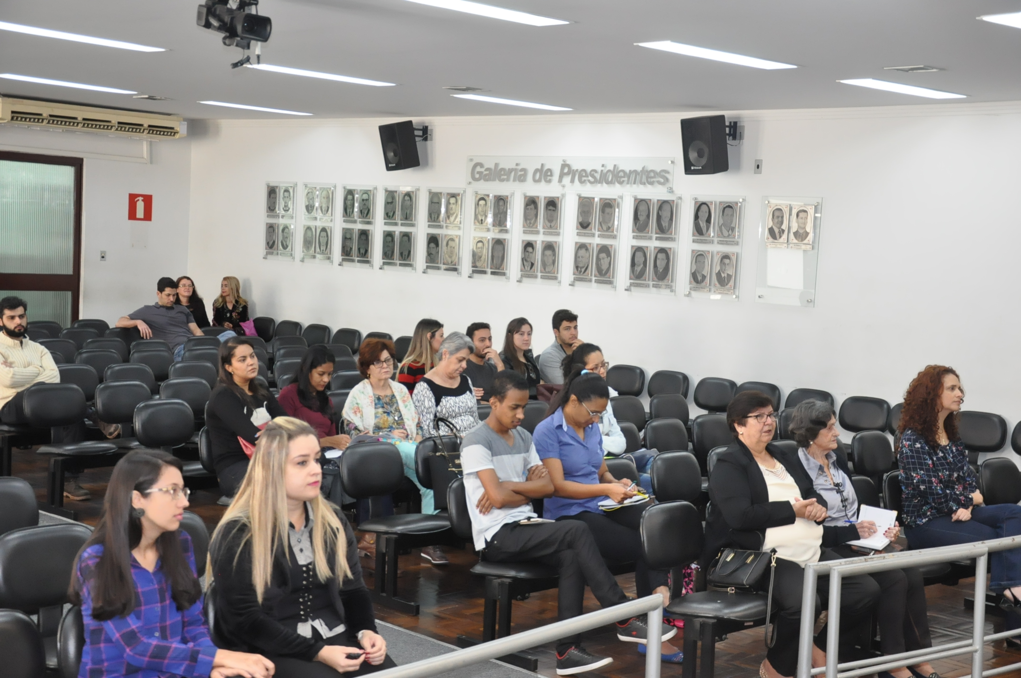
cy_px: 339
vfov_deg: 25.7
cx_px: 510
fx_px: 1487
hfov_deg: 37.9
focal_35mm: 52
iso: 2000
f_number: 5
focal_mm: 35
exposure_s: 1/125
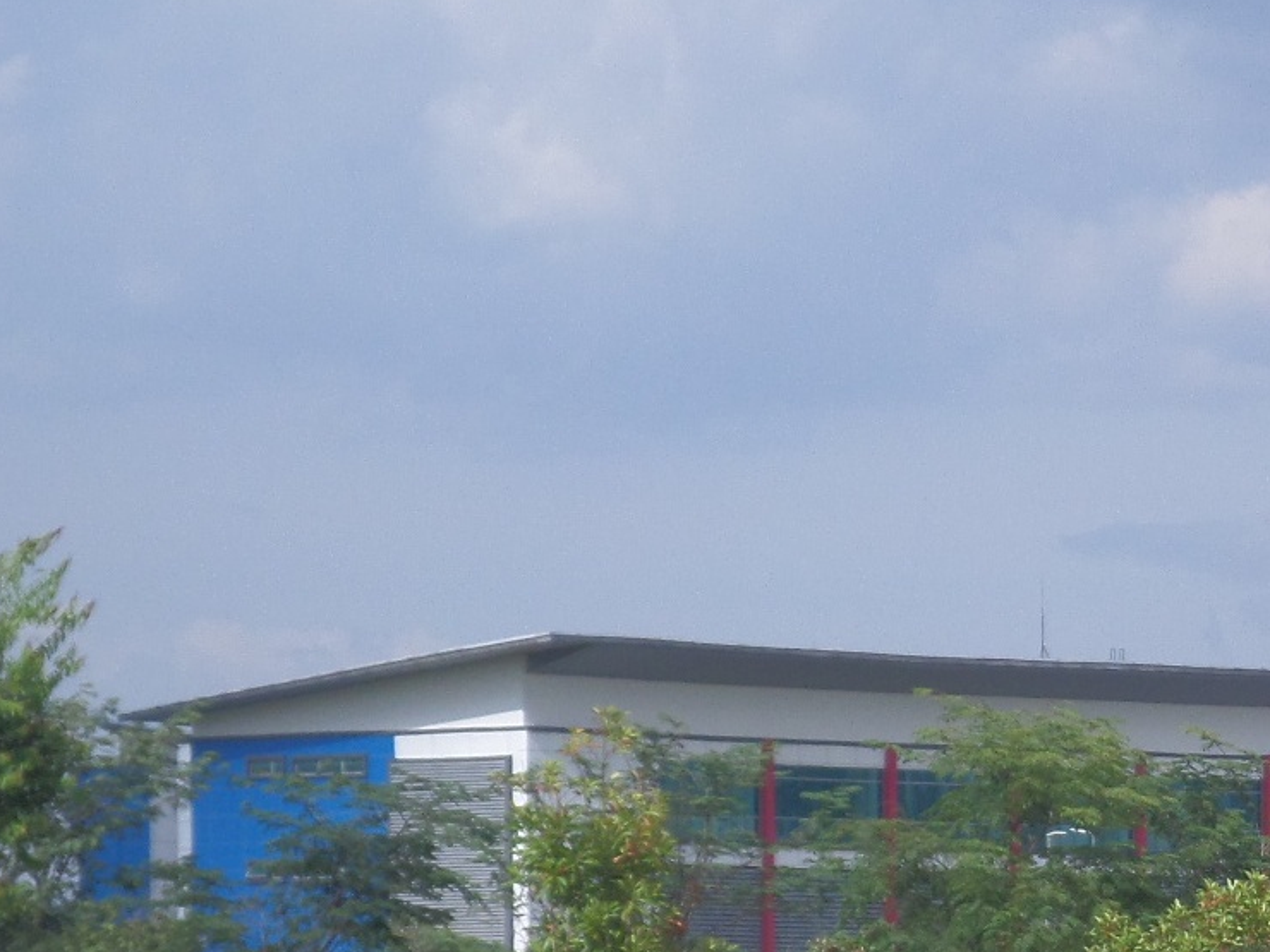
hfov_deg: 10.7
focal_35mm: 183
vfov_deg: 8.1
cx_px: 1331
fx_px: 6714
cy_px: 930
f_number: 4.7
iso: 80
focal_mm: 14.6
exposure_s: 1/750
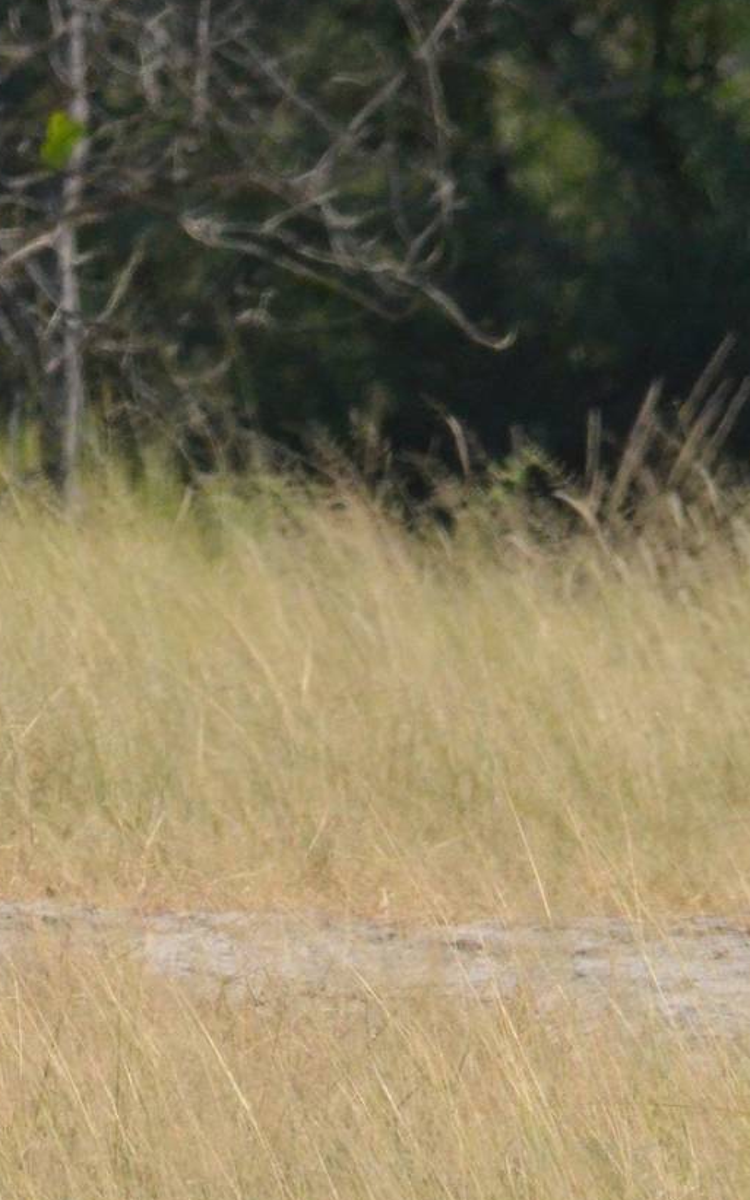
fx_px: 48606
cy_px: 662
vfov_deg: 1.4
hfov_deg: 0.9
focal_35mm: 1486
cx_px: -186
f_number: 13
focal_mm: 500
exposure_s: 1/2500
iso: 2500
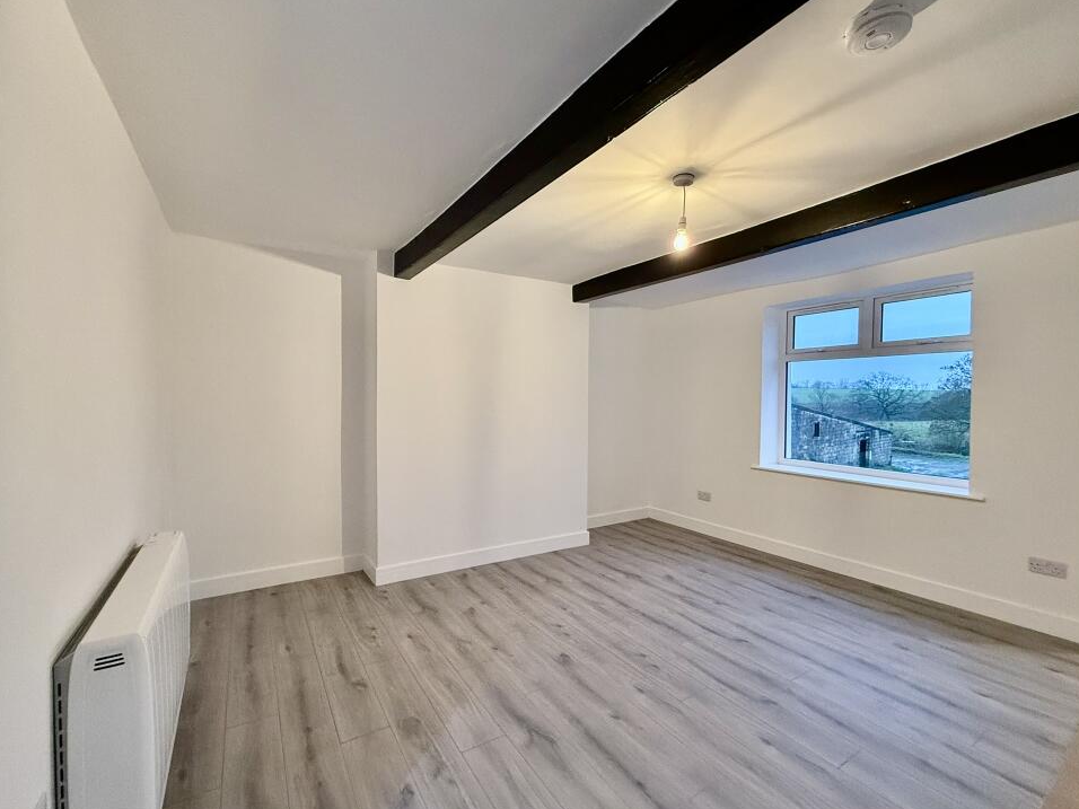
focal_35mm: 15
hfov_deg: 98.2
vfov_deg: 81.7
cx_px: 534
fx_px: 468
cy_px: 410
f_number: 2.2
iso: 320
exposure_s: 1/50
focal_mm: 2.22
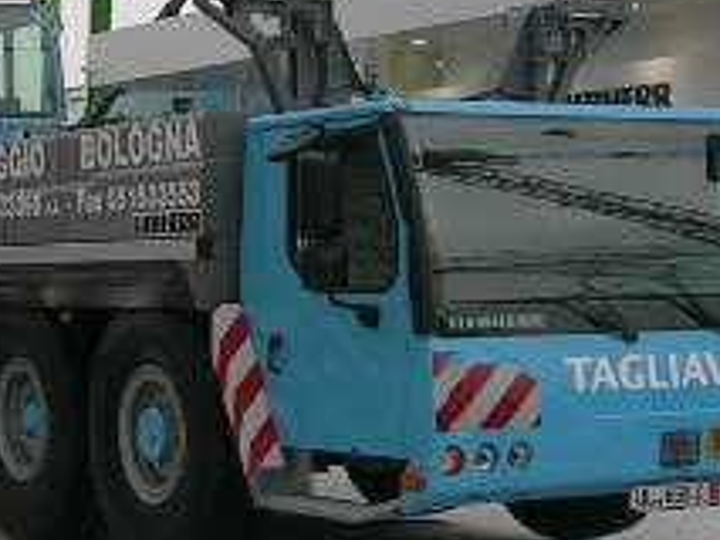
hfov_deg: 18.6
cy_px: 273
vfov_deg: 14.1
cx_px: 189
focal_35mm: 105
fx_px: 2185
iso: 50
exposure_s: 1/172
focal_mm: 5.4
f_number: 4.8
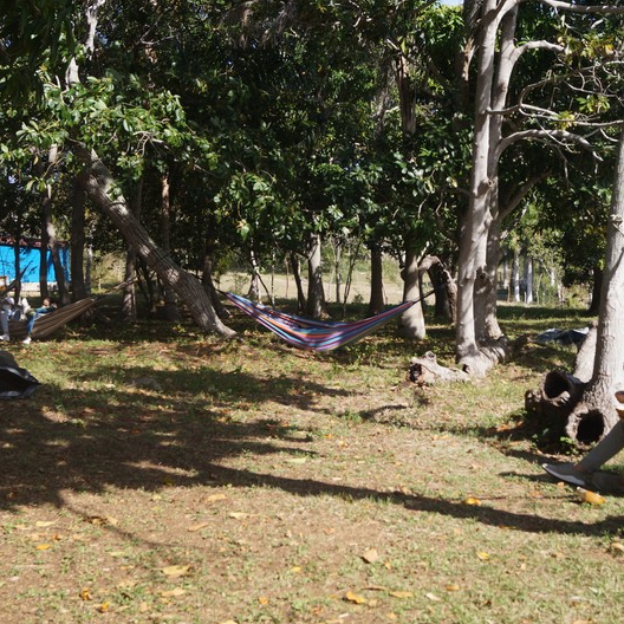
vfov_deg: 31.6
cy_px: 313
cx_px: 356
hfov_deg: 31.6
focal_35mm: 54
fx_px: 1101
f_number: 7.1
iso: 100
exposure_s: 1/160
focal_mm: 28
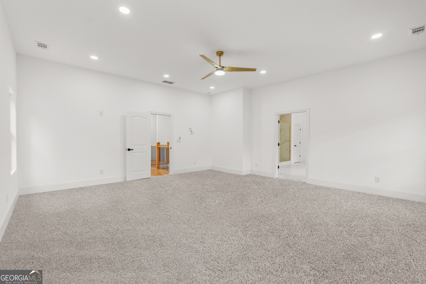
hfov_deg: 95.0
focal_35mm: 16
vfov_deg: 72.1
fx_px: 195
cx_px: 213
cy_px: 142
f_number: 5.6
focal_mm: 16.5
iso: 1250
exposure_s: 1/25
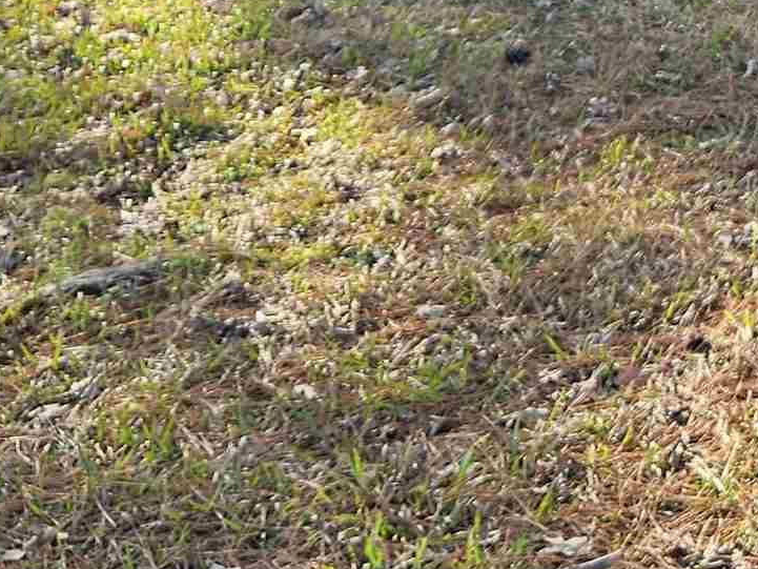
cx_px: 1031
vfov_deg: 14.0
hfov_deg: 18.4
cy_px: -330
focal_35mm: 98
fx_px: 2146
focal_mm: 5.4
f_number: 1.8
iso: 25
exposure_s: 1/185
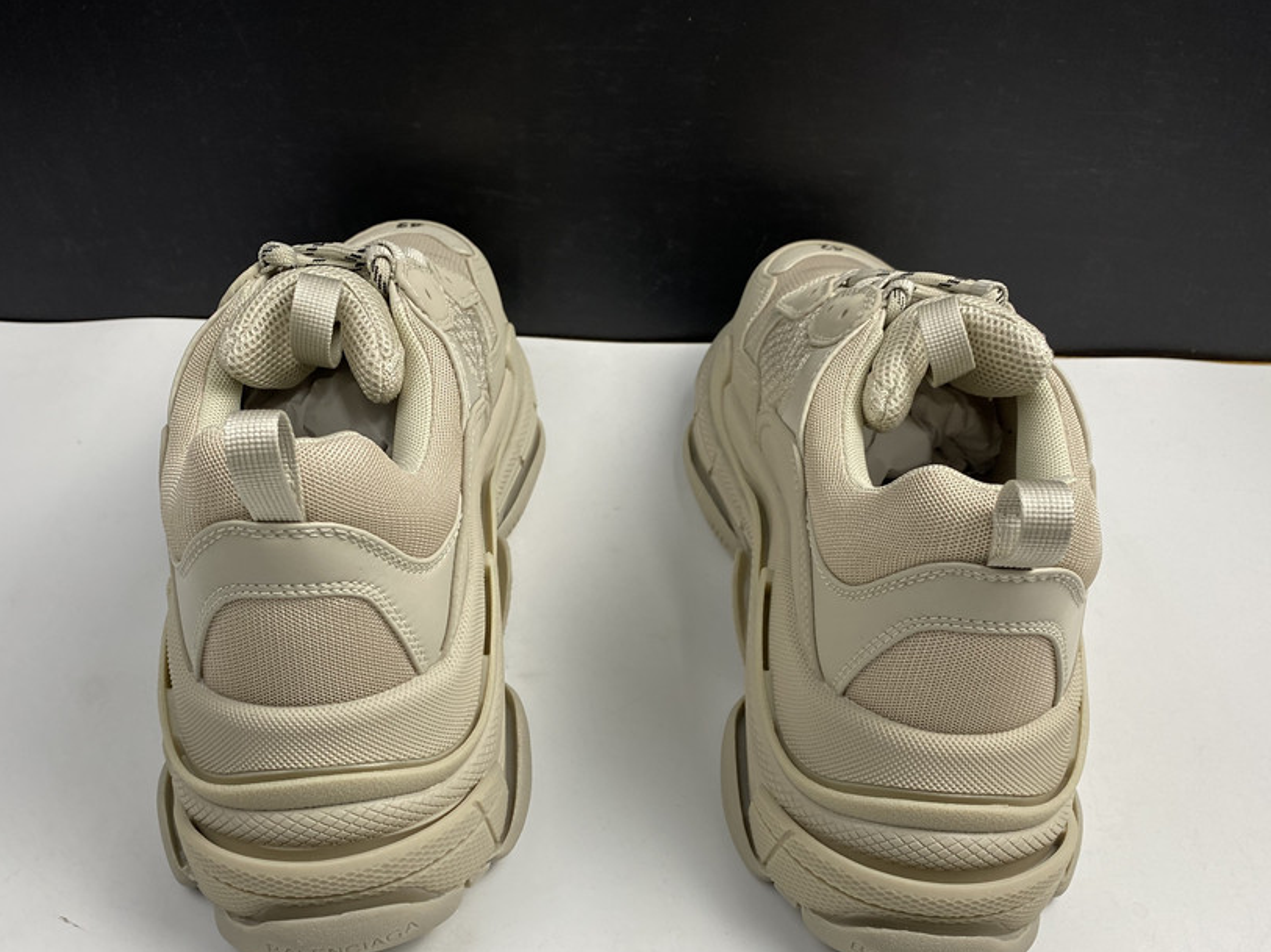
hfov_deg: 56.8
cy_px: 569
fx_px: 1174
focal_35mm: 32
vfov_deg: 43.9
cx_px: 627
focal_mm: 4.25
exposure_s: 1/121
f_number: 1.8
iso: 64
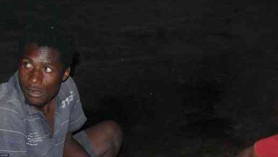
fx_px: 642
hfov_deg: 24.4
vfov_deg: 13.8
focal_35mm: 87
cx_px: 166
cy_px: 147
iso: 800
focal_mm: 29.4
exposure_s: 1/45
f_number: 8
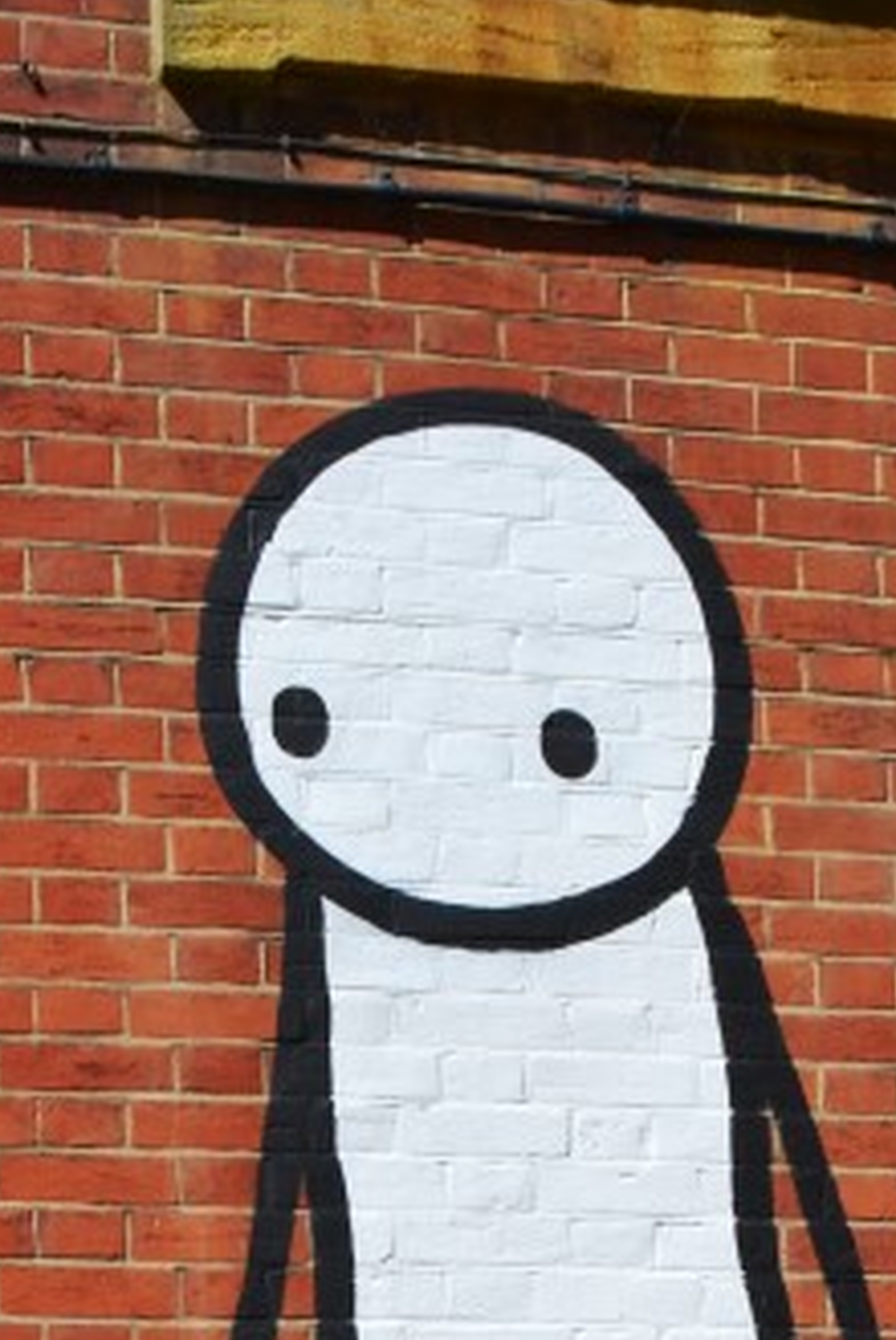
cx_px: 870
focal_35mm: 84
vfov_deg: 21.6
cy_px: 1780
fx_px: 3129
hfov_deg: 16.0
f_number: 8
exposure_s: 1/250
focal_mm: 18
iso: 100
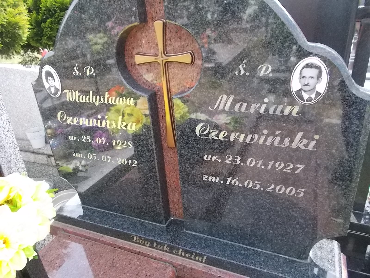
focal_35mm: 26
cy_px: 139
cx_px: 185
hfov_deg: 67.3
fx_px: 278
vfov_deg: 53.1
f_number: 8
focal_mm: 4.6
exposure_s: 1/160
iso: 400
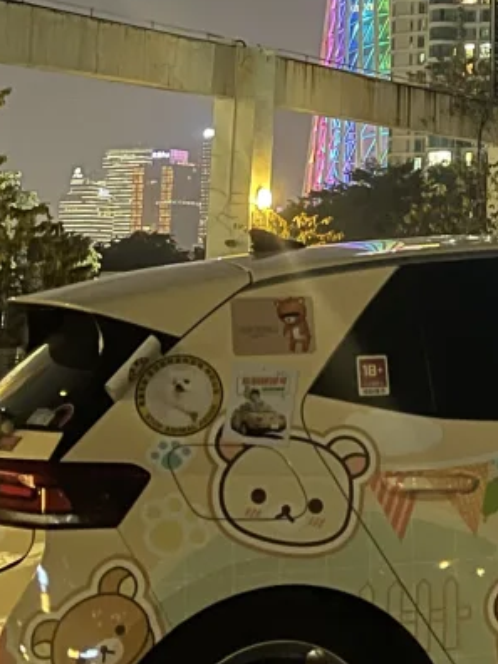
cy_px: -119
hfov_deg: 15.6
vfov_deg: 20.3
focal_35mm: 91
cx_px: 614
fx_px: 1746
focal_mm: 5.1
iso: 1000
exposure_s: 1/25
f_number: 1.6
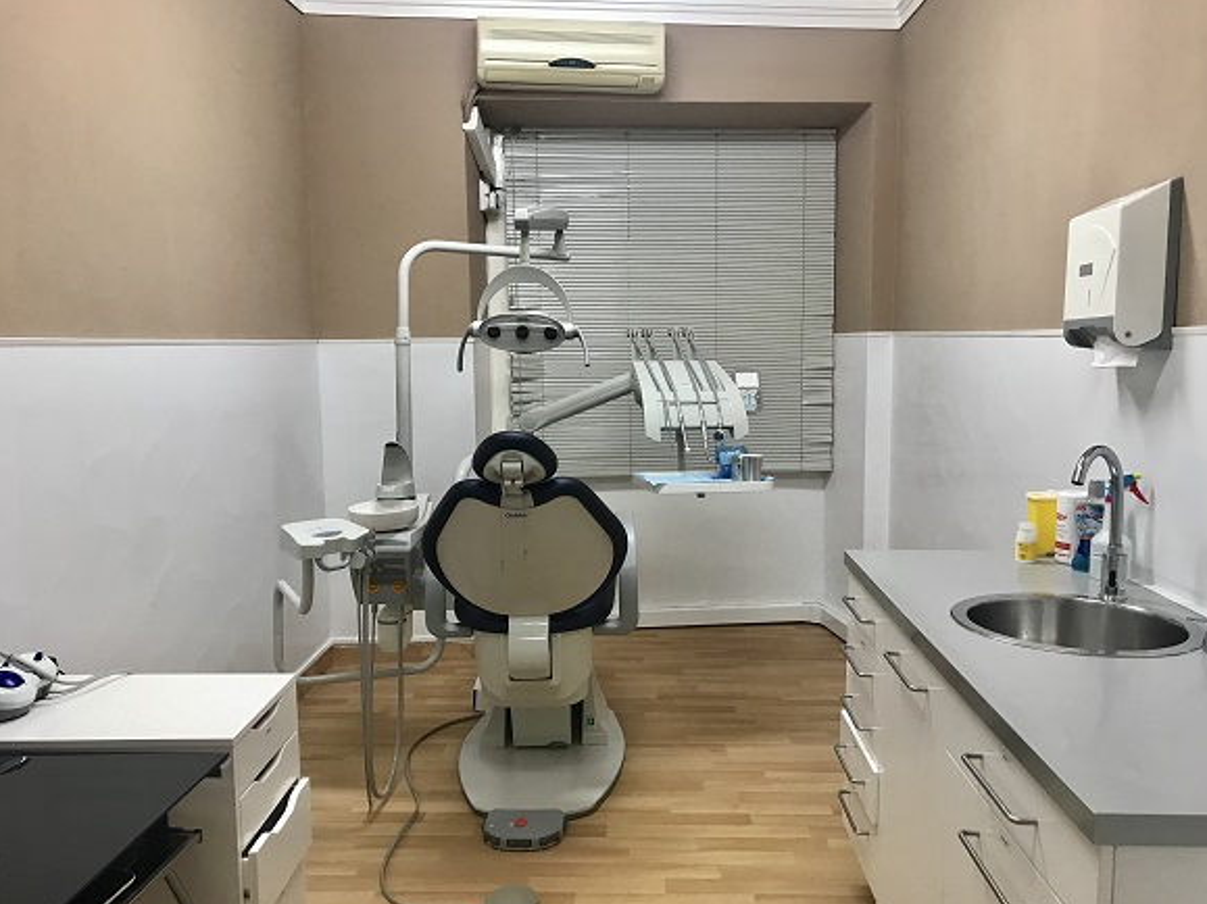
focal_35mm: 29
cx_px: 619
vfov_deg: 48.2
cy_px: 462
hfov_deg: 61.7
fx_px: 1011
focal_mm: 3.99
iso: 32
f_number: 1.8
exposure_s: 1/25
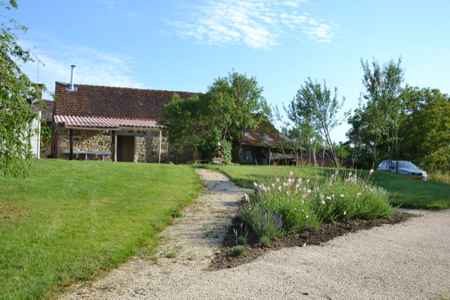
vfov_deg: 35.5
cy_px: 150
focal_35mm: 38
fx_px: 469
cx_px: 225
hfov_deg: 51.3
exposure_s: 1/200
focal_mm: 25
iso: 100
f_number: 7.1
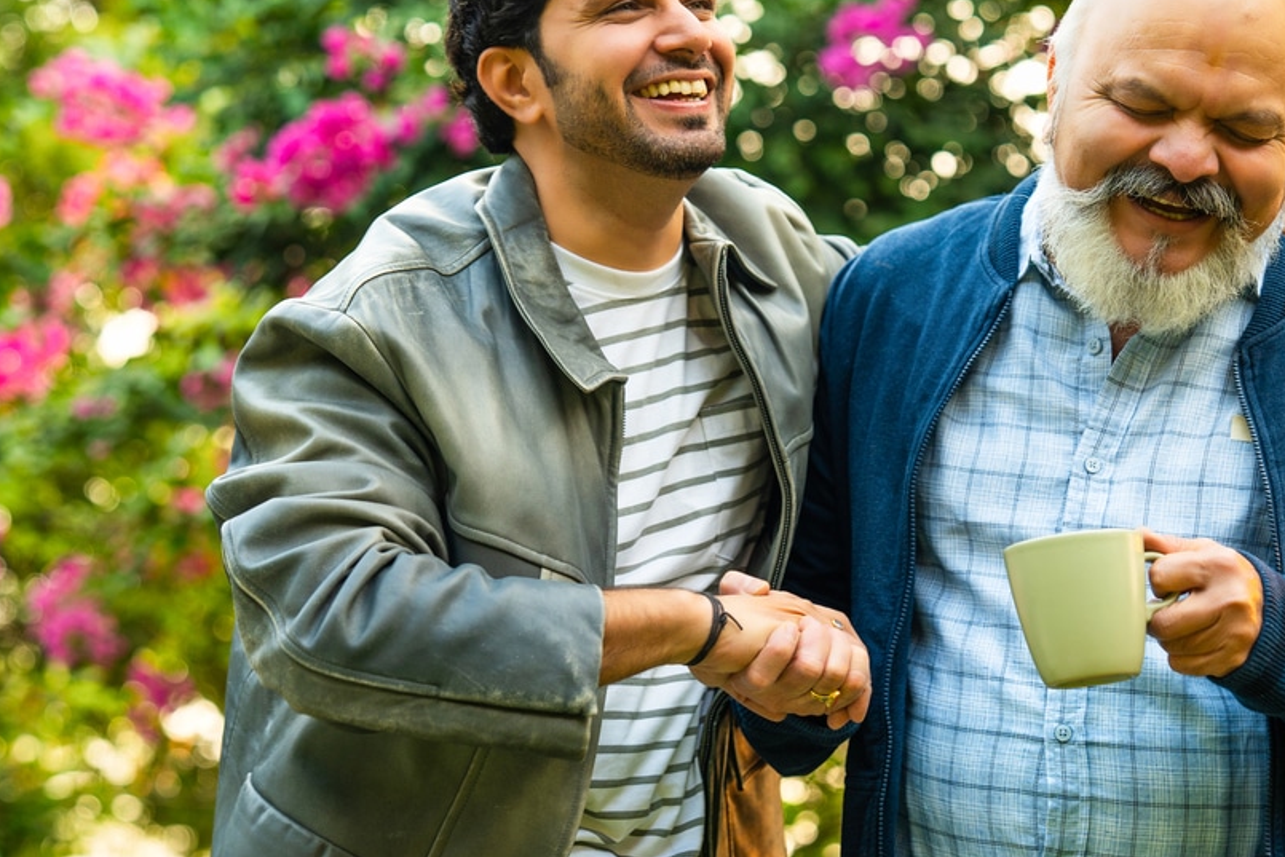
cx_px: 741
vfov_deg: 12.6
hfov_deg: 18.7
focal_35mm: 109
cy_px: 378
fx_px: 3891
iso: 160
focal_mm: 70
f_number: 2.8
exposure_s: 1/160
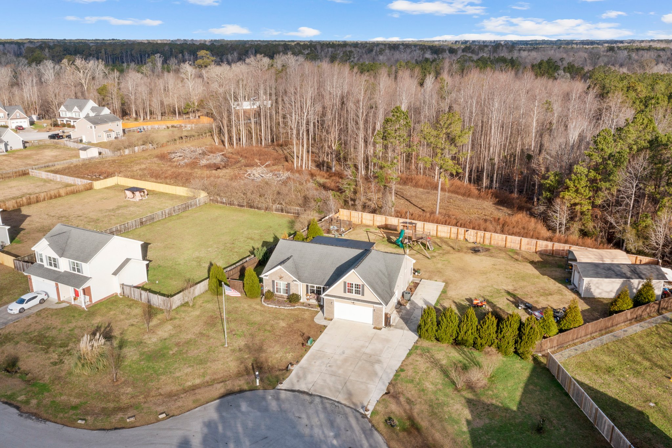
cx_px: 336
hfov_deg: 65.5
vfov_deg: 46.4
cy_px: 224
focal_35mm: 28
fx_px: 522
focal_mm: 10.26
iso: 100
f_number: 9
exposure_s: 1/200
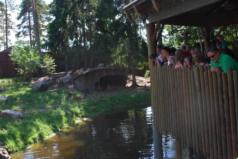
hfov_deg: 46.4
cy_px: 53
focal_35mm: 41
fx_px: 271
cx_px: 75
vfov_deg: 32.4
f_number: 5.6
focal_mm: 18
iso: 110
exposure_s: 1/125
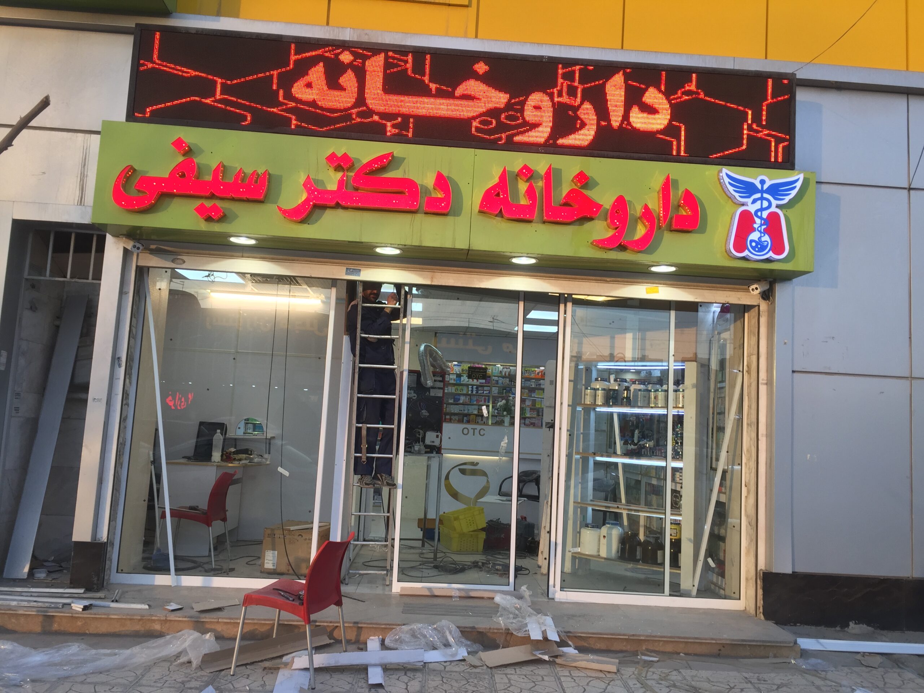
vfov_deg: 48.2
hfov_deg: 61.7
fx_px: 774
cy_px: 346
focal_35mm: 29
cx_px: 462
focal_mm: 4.15
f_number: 2.2
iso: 32
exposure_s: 1/106
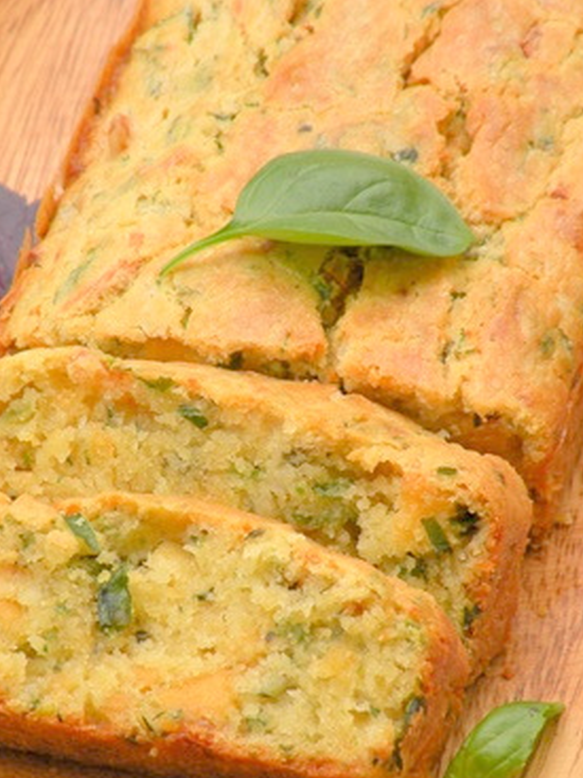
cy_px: 437
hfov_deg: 6.0
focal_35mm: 246
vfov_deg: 8.1
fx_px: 5527
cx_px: 227
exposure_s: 1/125
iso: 64
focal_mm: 33.3
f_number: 4.5
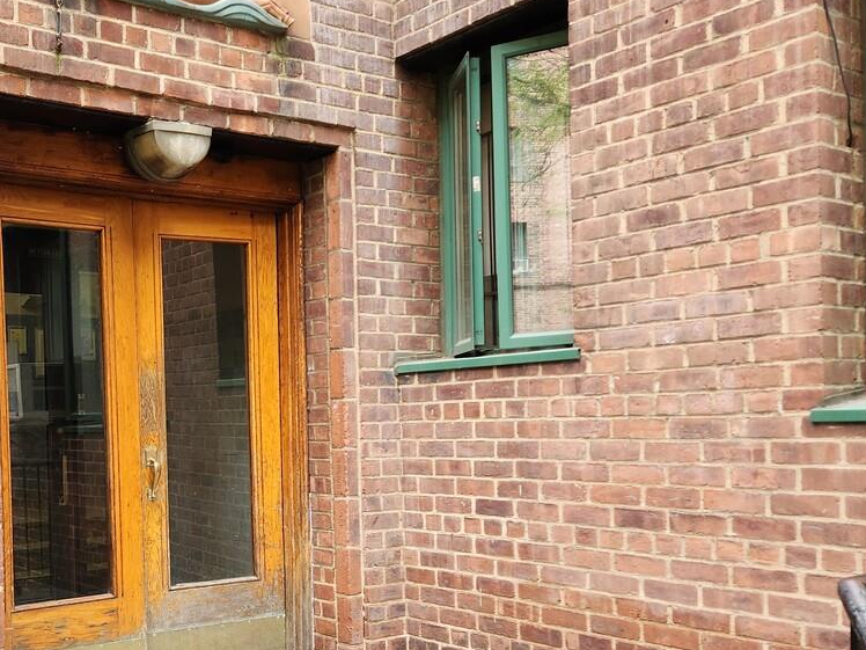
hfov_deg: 44.3
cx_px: 216
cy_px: 417
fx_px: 1026
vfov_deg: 34.9
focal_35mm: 41
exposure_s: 1/180
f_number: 1.8
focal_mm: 5.4
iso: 160
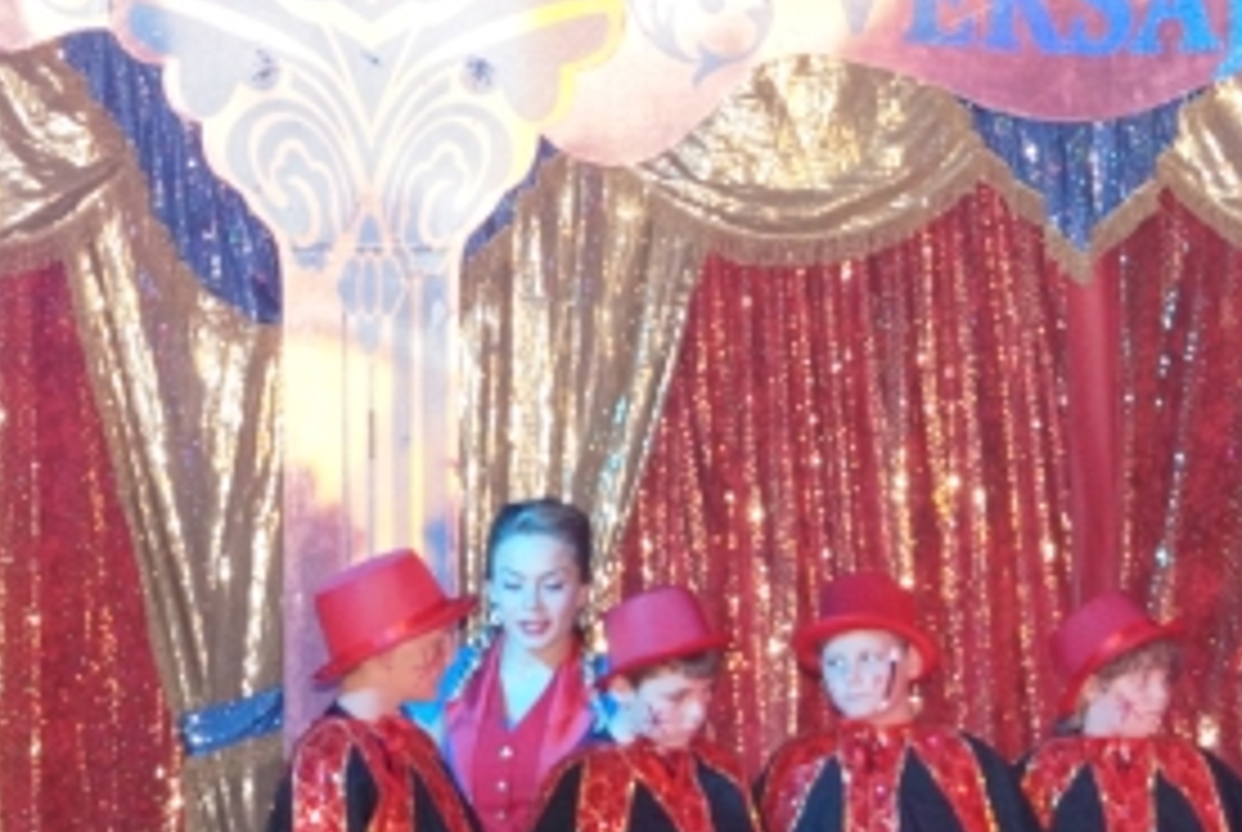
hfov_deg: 13.2
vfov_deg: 9.1
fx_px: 5252
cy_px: 585
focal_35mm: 152
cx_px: 1336
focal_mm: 40
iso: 2500
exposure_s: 1/125
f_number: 5.6
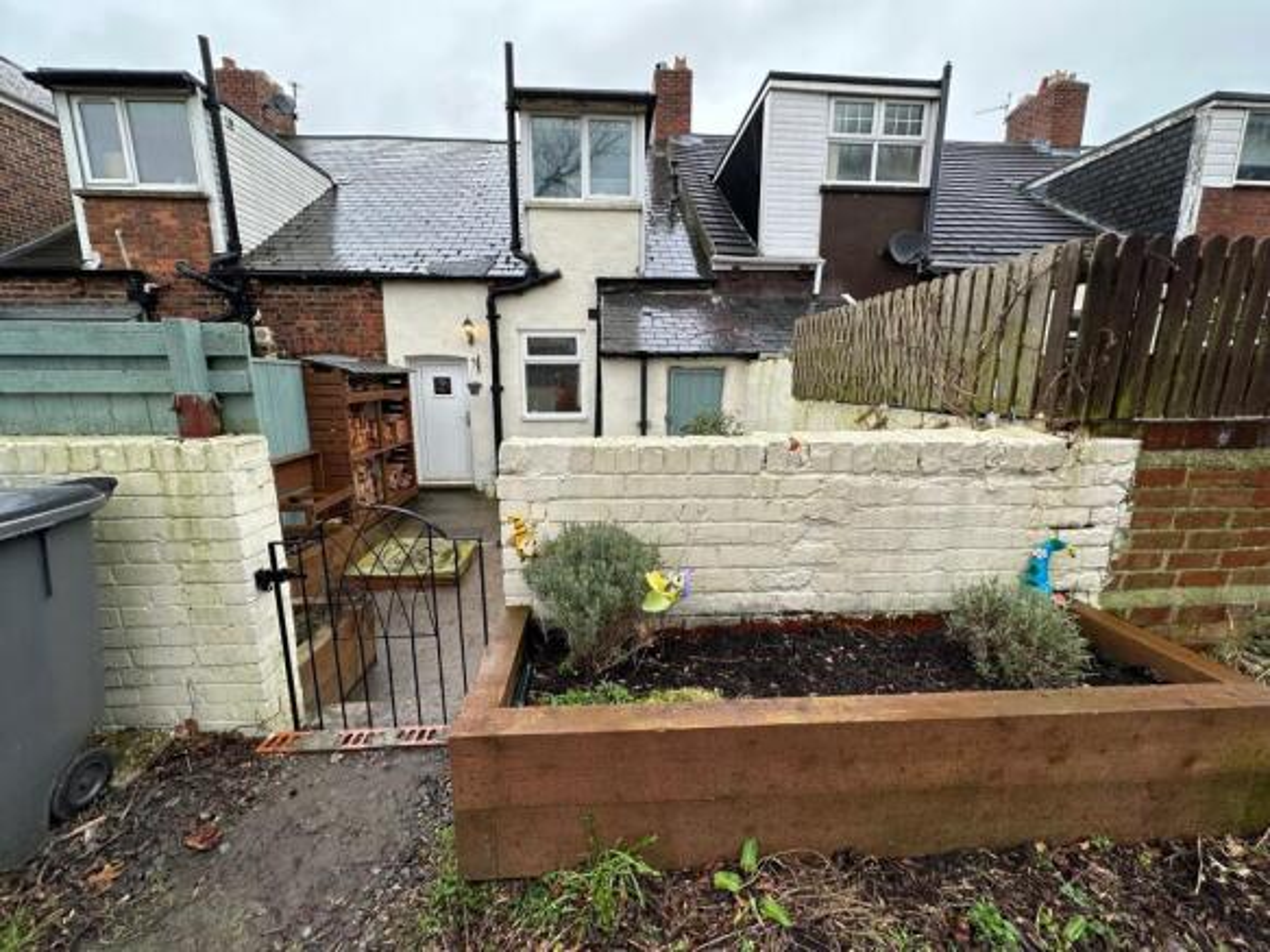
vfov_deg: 85.7
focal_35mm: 14
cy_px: 476
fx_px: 514
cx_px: 635
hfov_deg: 102.1
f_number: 2.2
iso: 50
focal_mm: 2.22
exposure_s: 1/99
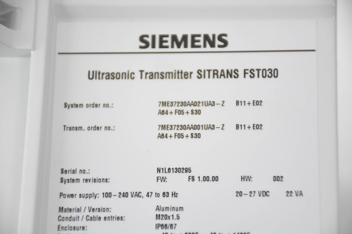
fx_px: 2053
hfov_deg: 9.8
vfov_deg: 6.5
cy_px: 117
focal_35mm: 210
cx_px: 176
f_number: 5.6
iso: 2200
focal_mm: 140
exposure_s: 1/250
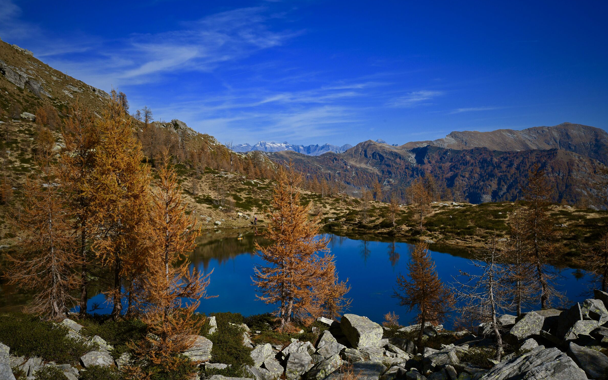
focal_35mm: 41
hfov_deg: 48.2
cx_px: 303
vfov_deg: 31.2
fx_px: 679
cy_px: 193
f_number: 14
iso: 250
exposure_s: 1/320
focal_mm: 40
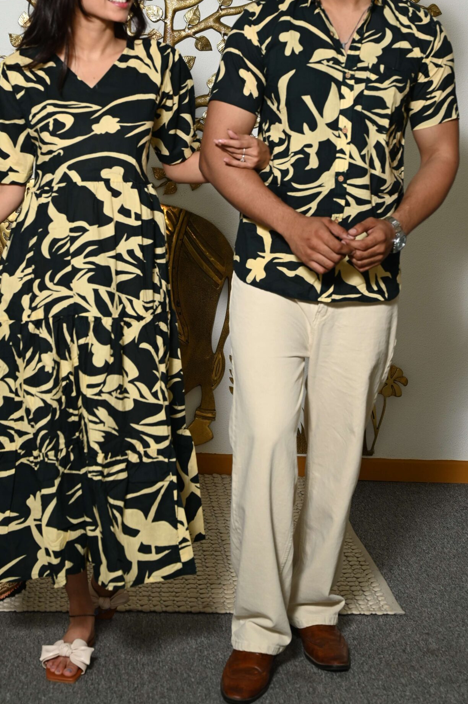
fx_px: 1250
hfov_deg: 21.2
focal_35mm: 64
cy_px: 223
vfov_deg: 31.1
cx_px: 215
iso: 400
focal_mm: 46
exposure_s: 1/160
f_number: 5
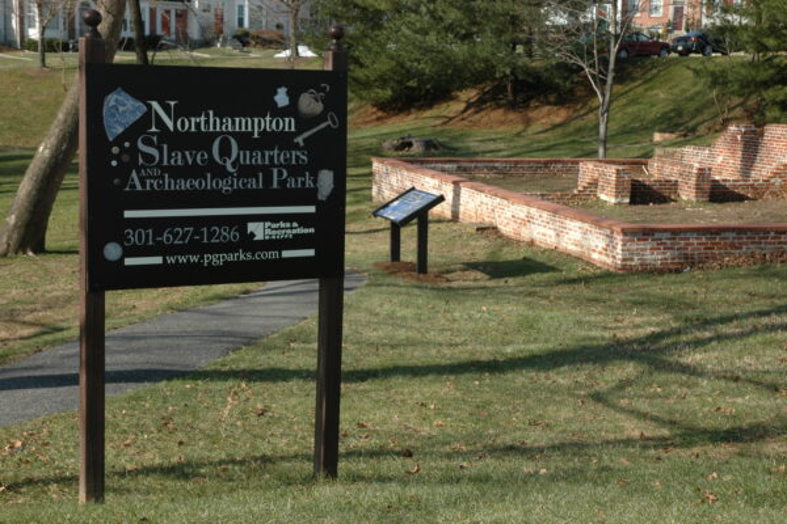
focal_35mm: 66
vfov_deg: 20.6
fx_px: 1443
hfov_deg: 30.5
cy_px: 262
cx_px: 394
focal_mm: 44
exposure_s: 1/250
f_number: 8
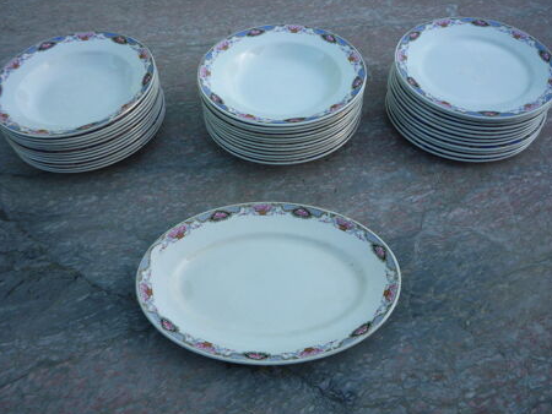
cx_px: 285
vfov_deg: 44.2
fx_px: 511
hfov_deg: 56.8
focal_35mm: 32
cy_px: 207
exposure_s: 1/125
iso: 100
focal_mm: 5.2
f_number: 4
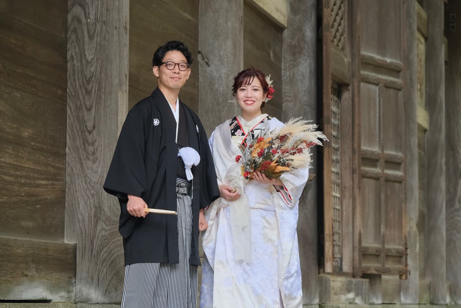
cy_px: 154
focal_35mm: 120
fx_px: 1537
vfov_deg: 11.4
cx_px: 230
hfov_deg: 17.1
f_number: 5
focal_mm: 80
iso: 1600
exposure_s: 1/250
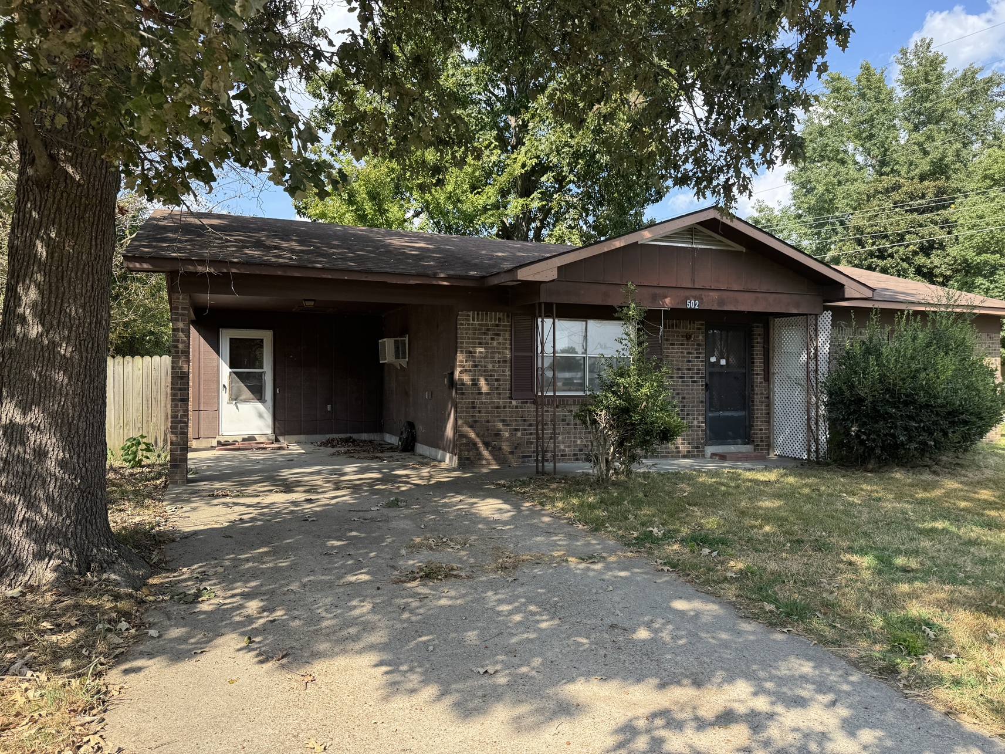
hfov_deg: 71.6
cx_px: 502
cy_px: 377
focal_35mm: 24
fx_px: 697
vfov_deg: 56.8
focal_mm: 6.76
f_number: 1.78
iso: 80
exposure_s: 1/1131
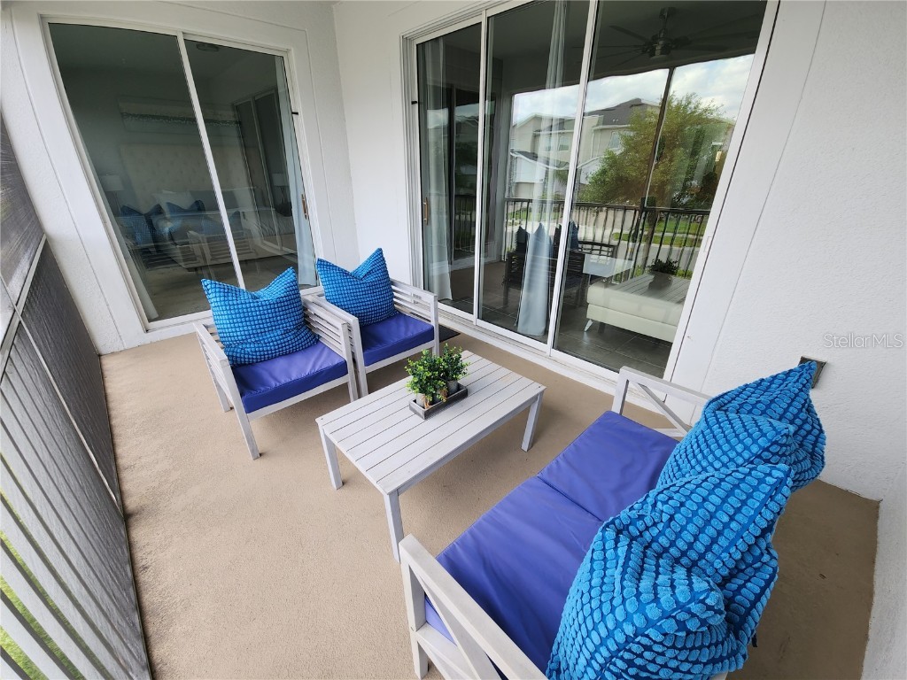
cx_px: 454
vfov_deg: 89.9
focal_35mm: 13
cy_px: 340
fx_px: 341
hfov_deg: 106.2
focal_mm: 2.2
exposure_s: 1/120
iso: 64
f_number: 2.2
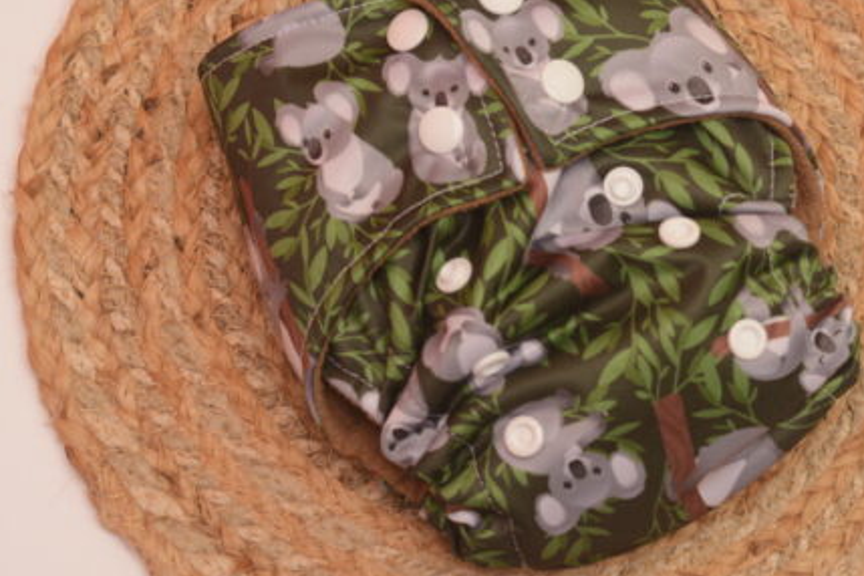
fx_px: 2520
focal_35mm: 105
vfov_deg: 13.0
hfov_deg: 19.4
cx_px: 572
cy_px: 207
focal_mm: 50
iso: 100
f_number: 7.1
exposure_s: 1/50
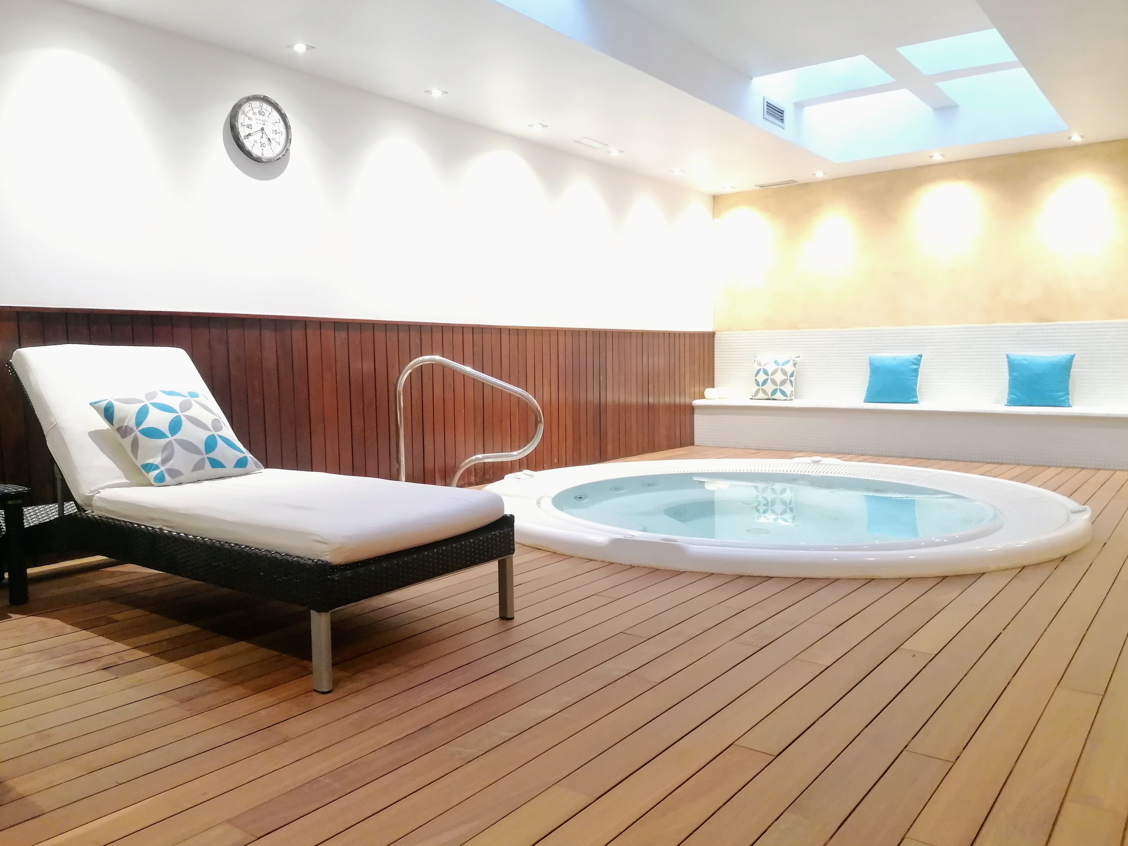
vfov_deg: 51.4
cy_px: 423
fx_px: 880
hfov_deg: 65.3
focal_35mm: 27
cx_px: 564
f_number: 1.8
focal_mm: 4.75
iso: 320
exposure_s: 1/33.3
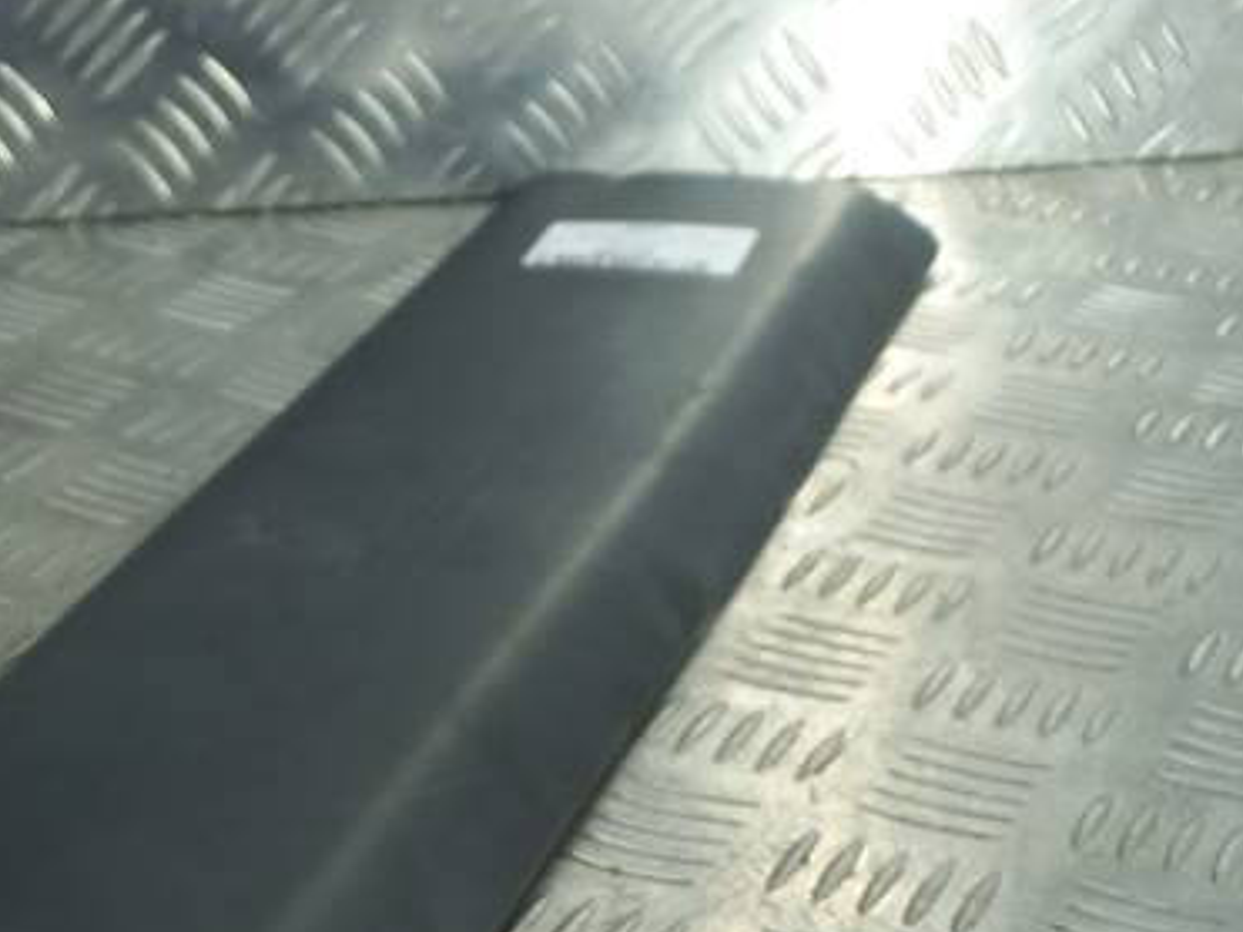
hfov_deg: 26.0
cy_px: 1247
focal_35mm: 69
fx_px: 2477
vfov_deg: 19.5
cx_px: -124
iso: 64
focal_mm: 4.6
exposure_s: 1/50
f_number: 1.8
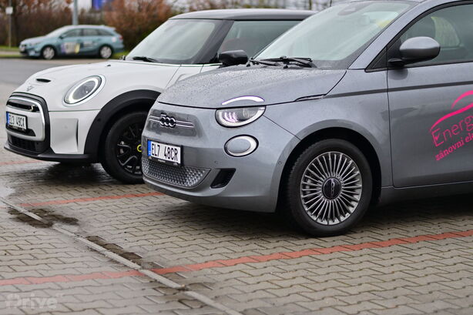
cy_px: 158
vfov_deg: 18.2
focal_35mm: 75
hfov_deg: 27.0
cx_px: 236
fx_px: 985
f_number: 1.8
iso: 400
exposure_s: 1/1000
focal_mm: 50
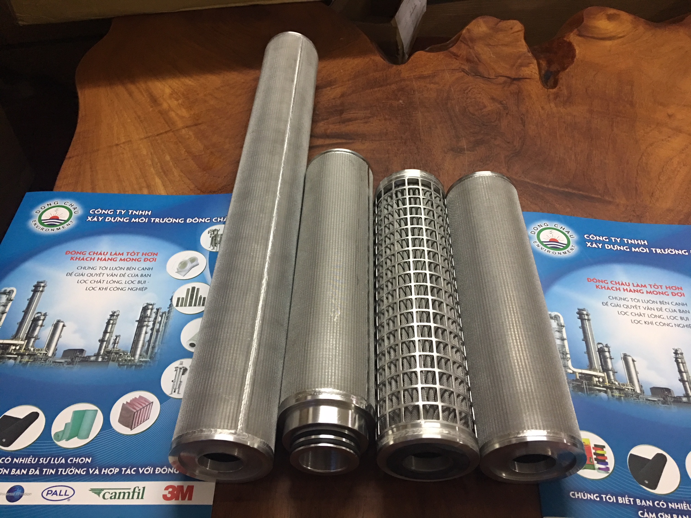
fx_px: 579
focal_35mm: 29
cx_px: 346
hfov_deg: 61.7
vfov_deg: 48.2
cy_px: 259
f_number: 2.2
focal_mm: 4.15
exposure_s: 1/10
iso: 80
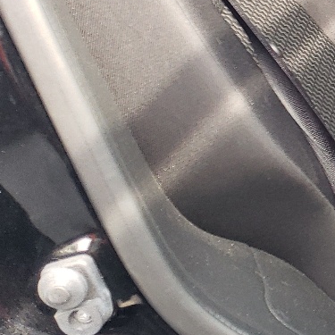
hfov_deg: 14.3
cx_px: 700
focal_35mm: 98
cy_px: -92
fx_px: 1073
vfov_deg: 16.8
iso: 87
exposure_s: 1/120
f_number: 1.5
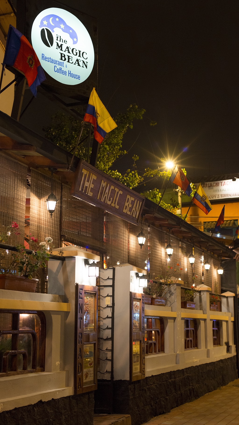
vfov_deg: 39.2
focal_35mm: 53
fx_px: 597
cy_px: 212
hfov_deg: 22.6
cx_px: 121
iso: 1600
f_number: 4
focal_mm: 50
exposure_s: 1/60
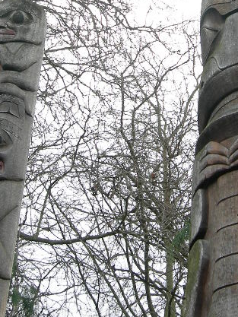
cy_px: 12
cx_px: 171
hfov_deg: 12.5
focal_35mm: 118
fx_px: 1081
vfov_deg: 16.4
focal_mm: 10.4
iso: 64
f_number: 4.4
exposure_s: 1/101
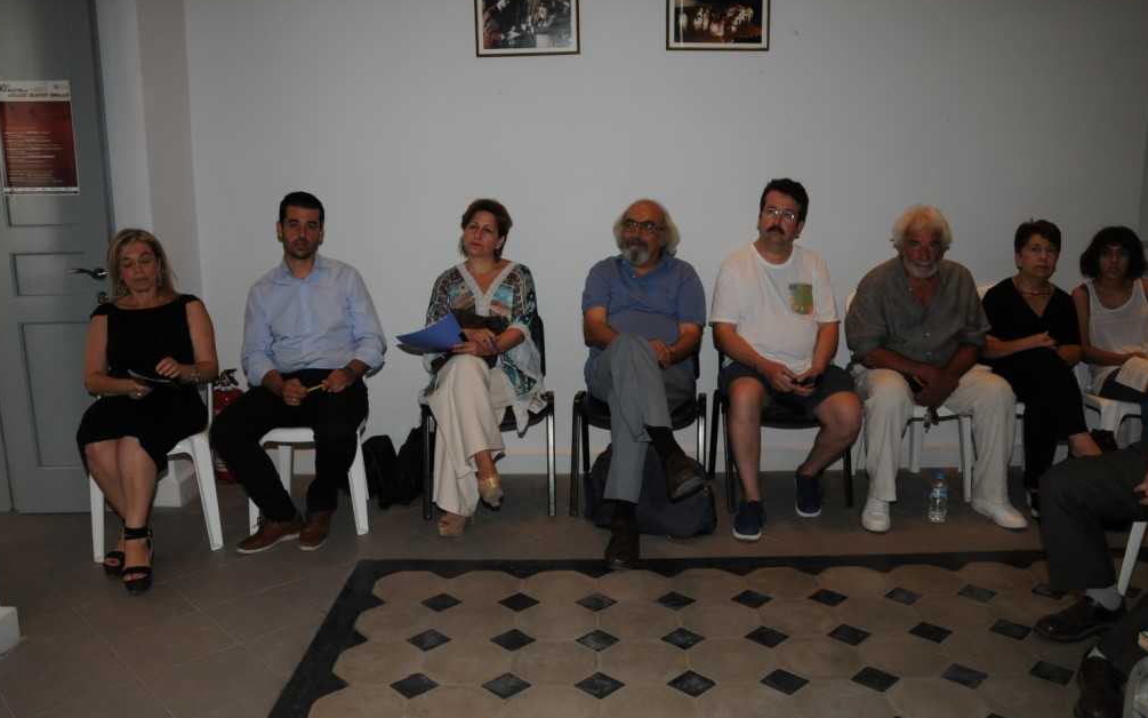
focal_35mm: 28
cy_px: 337
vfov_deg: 44.5
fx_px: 876
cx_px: 575
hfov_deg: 66.5
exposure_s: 1/60
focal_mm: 18
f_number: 7.1
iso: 800
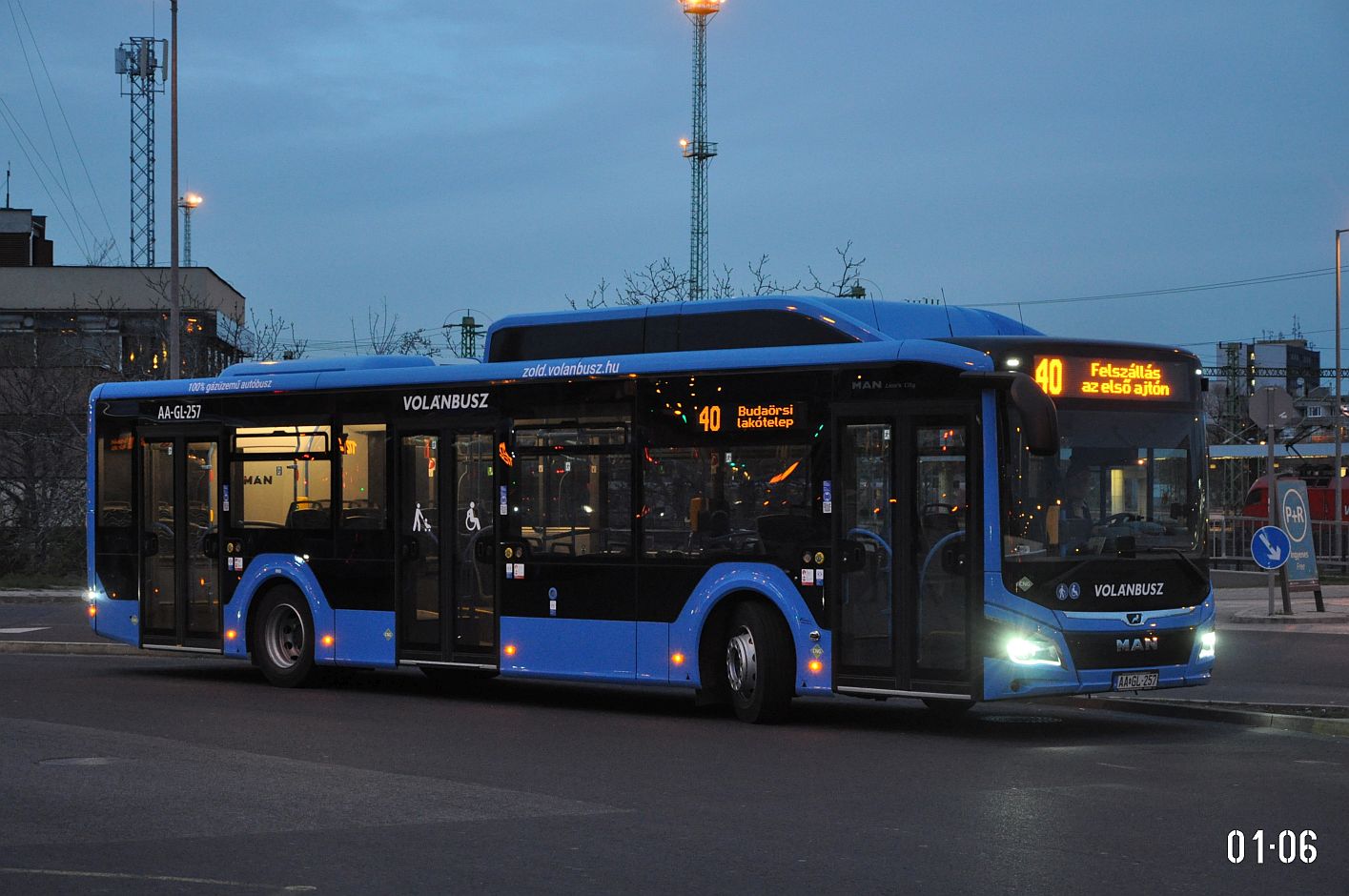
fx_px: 2807
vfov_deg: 18.1
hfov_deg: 27.0
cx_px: 674
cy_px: 448
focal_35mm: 75
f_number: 5
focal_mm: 50
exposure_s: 1/20
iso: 1600
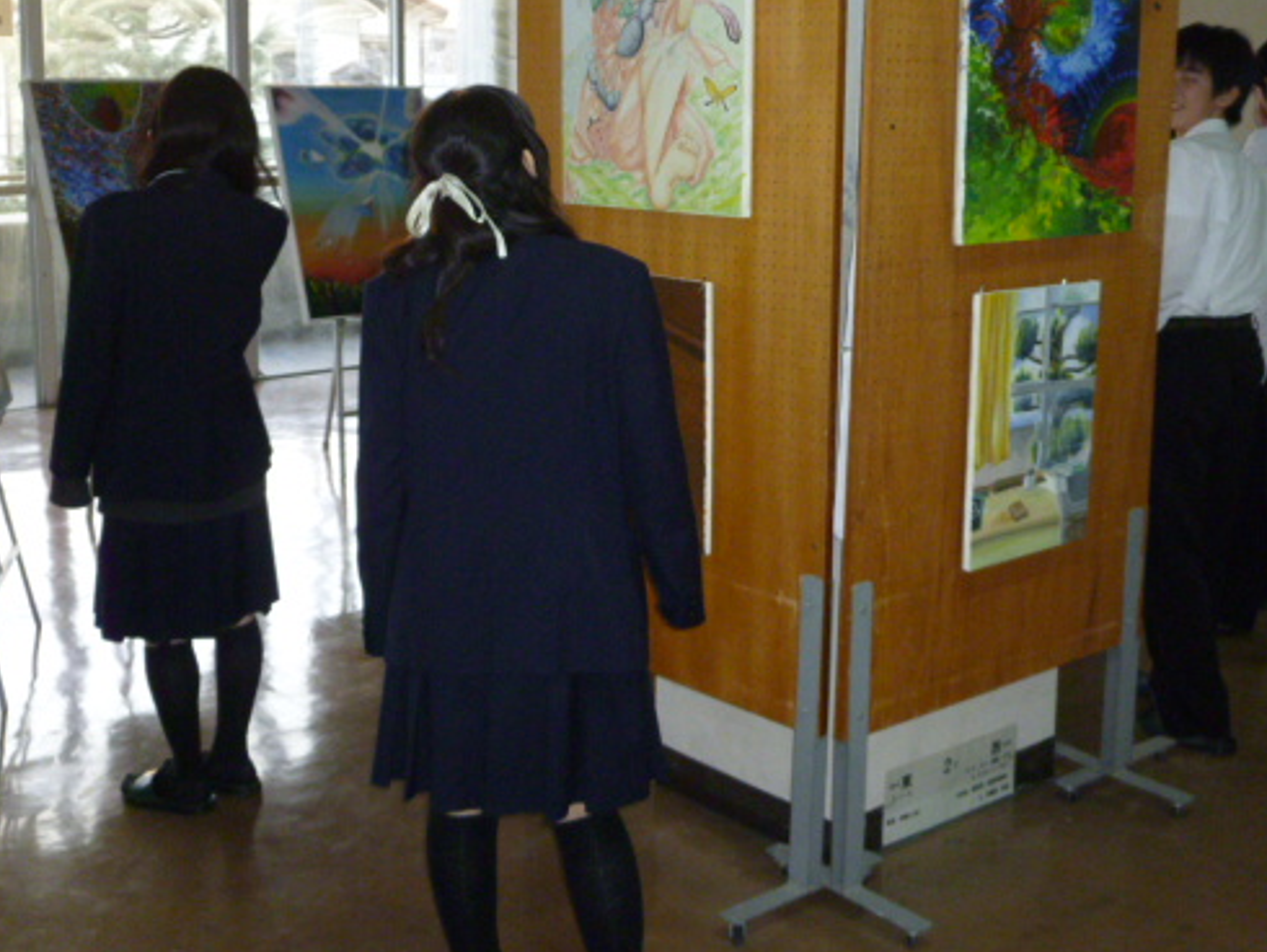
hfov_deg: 40.4
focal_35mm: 47
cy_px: 360
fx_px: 1721
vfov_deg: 30.8
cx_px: 670
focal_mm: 6.3
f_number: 3.3
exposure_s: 1/30
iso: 400
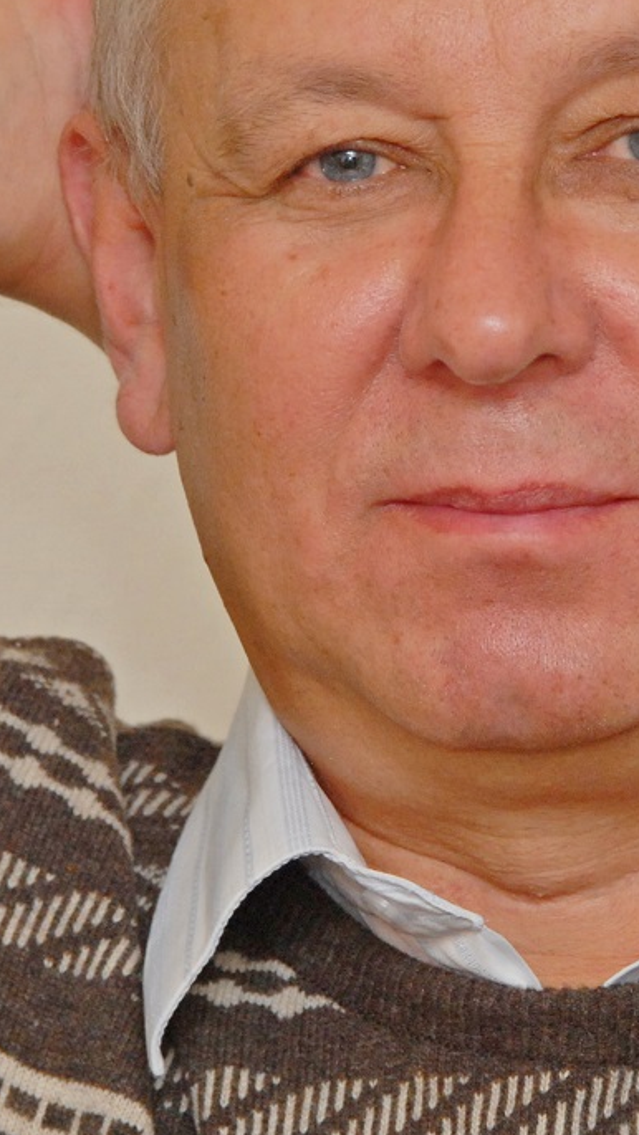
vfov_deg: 4.4
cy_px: 338
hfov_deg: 2.5
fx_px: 14914
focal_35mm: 495
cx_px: 568
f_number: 6.3
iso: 400
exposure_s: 1/200
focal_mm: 135
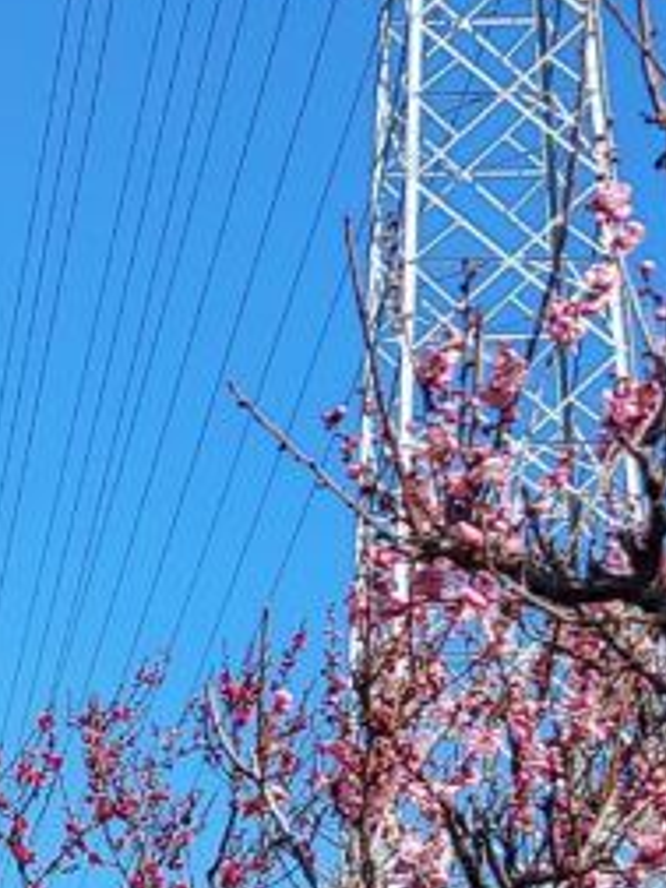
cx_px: -144
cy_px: 1469
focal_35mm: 127
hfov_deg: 11.4
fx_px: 3258
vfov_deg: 14.2
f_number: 2
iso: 50
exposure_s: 1/1099
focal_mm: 4.6
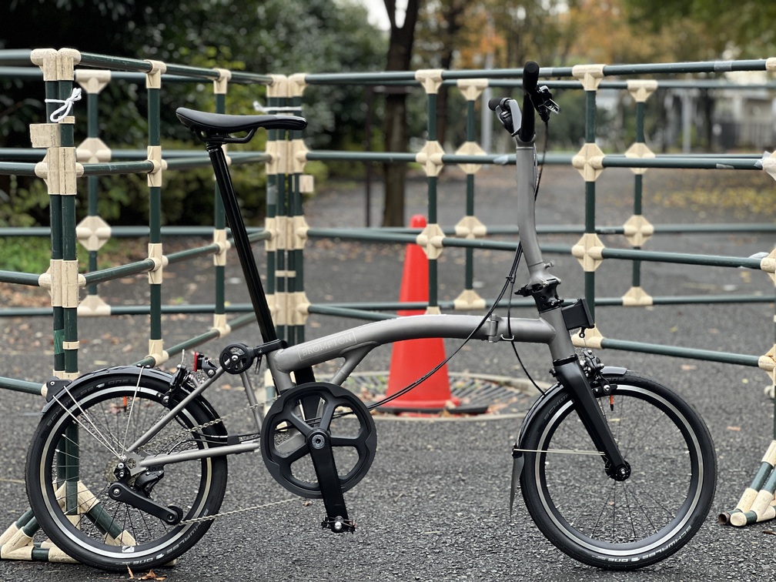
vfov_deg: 19.1
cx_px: 388
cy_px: 291
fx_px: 1726
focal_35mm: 77
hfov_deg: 25.3
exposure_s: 1/121
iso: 125
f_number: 2.8
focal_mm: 9
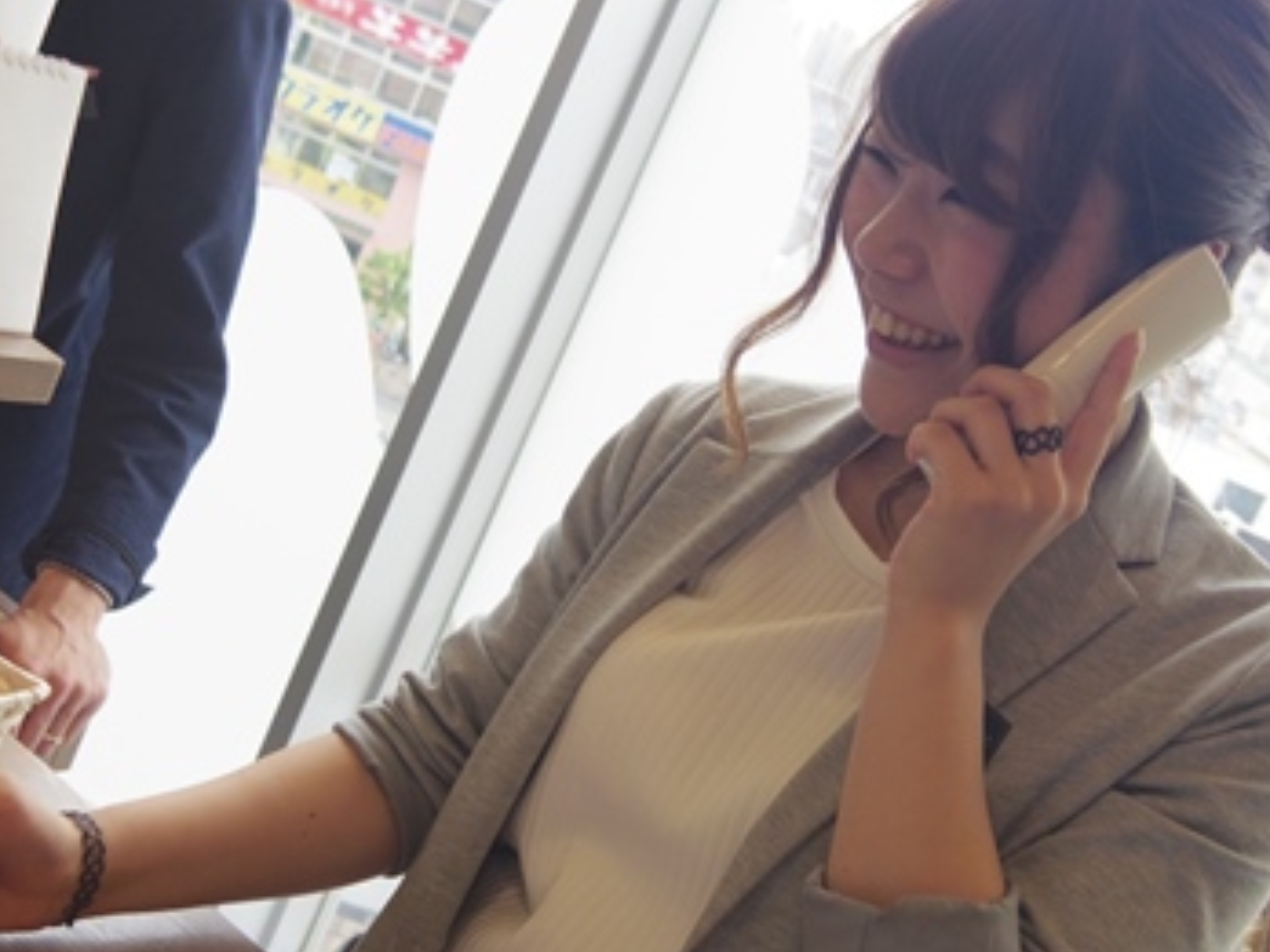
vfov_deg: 27.0
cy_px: 427
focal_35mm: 54
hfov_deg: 35.5
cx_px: 726
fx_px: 1981
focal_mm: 8.5
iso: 250
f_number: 2.5
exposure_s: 1/160
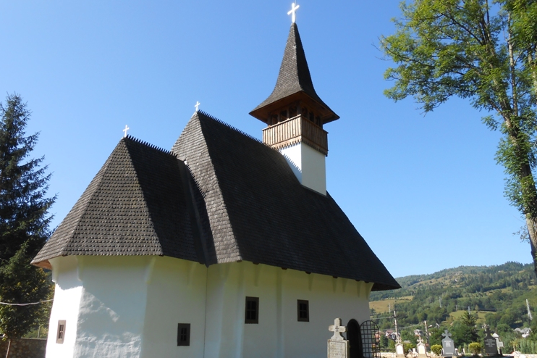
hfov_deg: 65.5
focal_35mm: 28
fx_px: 417
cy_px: 193
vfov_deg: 46.3
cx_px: 271
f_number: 3.5
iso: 80
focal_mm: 4.6
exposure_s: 1/500
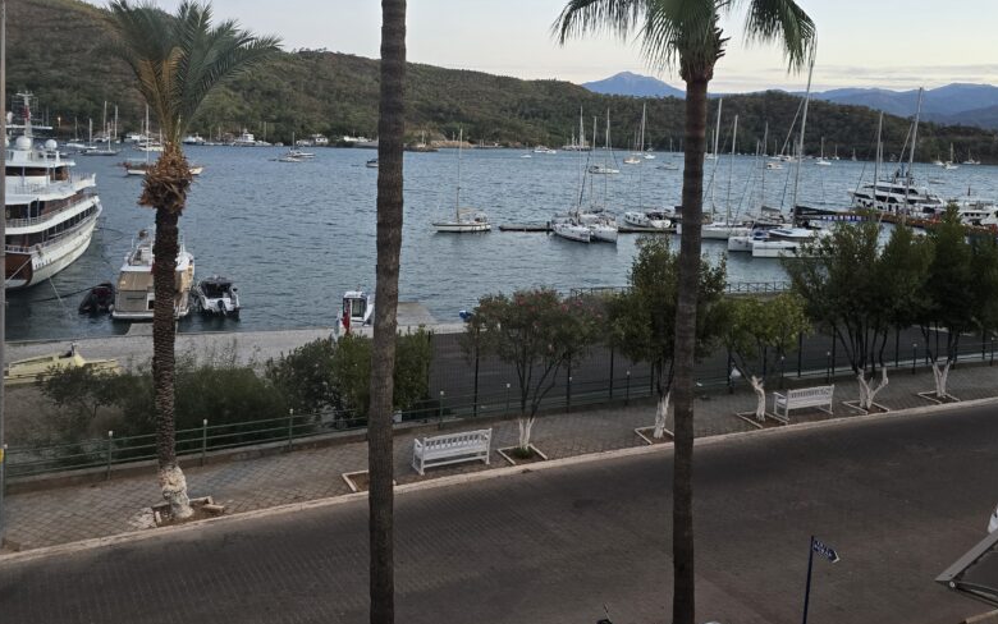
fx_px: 871
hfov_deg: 59.6
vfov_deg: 38.8
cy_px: 183
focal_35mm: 32
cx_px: 521
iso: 200
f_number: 1.7
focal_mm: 6.3
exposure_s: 1/100
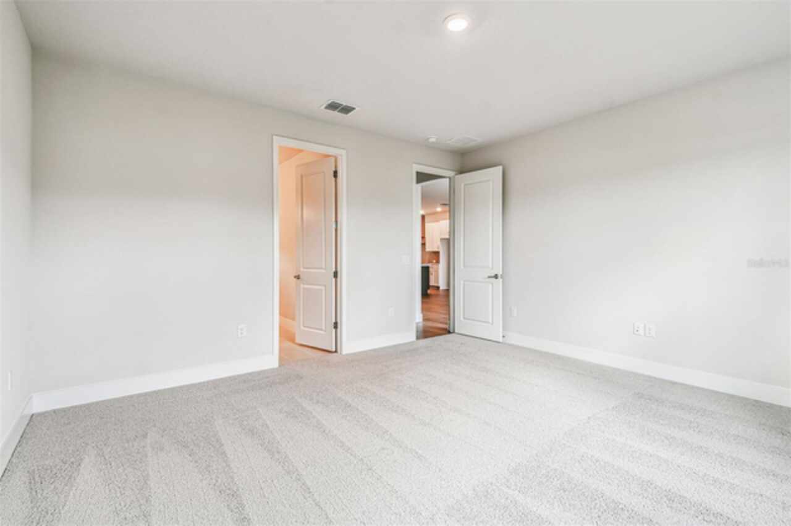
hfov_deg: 100.4
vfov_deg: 77.3
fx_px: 329
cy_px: 263
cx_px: 396
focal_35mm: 15
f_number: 7.1
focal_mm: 10
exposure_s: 1/15
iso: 100
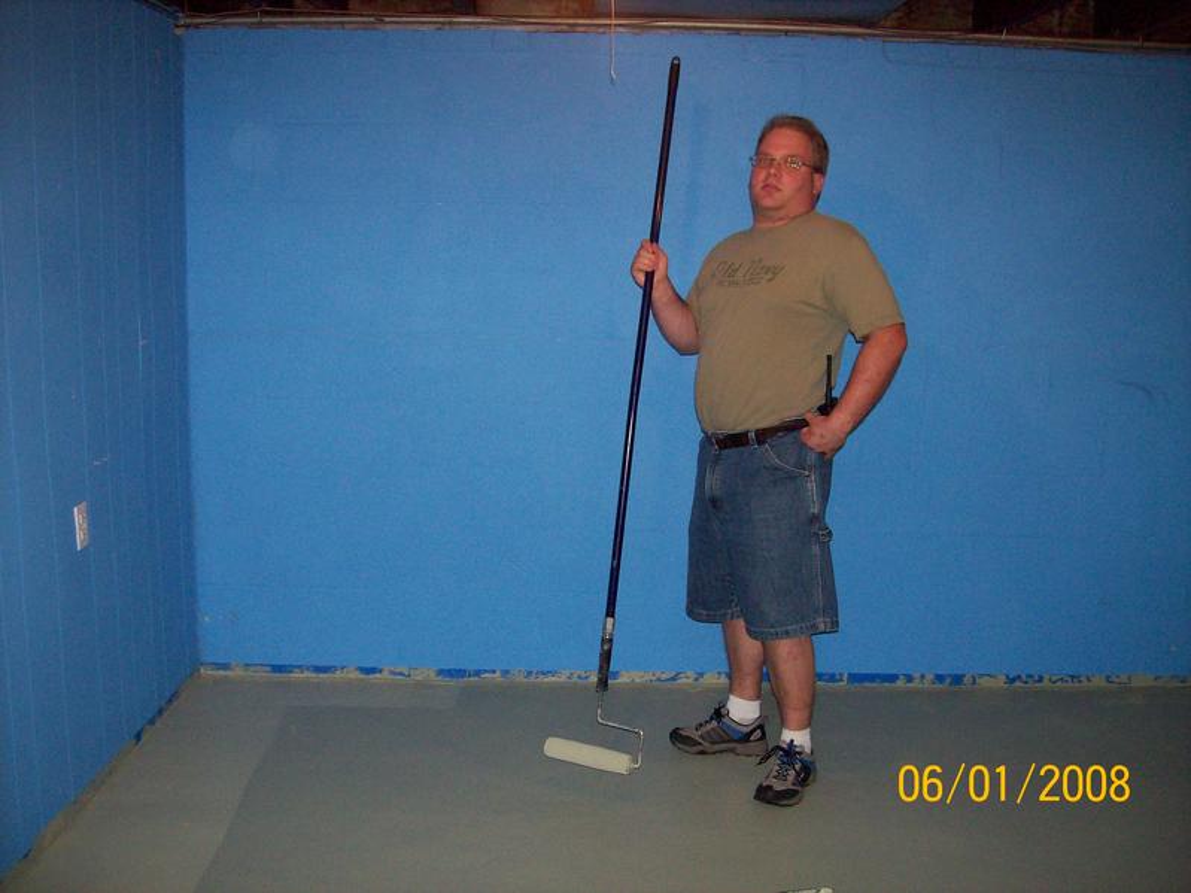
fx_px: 1238
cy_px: 446
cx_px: 596
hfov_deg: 51.4
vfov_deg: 39.6
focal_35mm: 36
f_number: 2.7
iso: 140
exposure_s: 1/64
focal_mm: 6
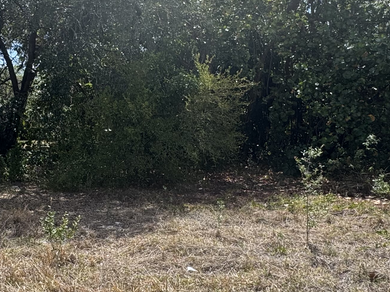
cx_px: 106
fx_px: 485
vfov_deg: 33.6
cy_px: 143
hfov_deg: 42.7
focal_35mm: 43
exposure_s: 1/734
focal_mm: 2.22
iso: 50
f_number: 2.2
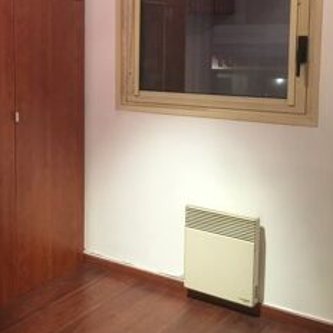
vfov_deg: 31.8
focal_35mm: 53
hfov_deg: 30.9
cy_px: 99
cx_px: 42
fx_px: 577
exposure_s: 1/33
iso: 250
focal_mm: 4.15
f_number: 2.2
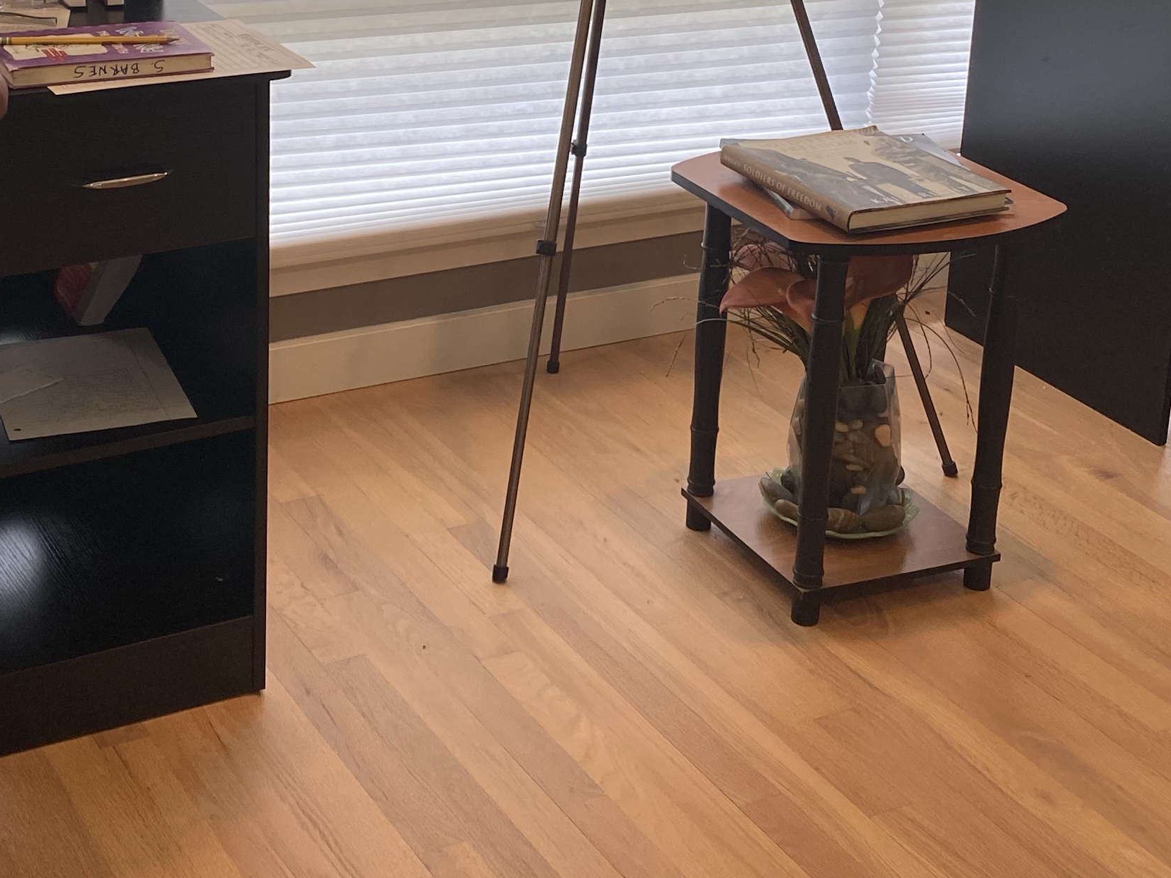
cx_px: 453
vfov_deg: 22.7
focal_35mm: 63
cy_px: 98
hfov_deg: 30.6
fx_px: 2131
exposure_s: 1/120
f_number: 1.8
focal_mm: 4.25
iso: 50
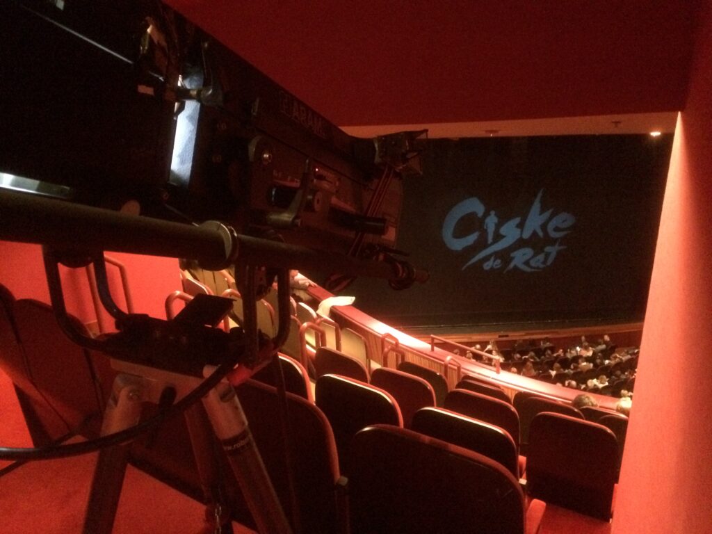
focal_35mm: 29
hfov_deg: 61.7
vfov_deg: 48.2
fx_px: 596
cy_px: 267
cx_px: 356
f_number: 2.2
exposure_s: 1/17
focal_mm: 4.15
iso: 2000
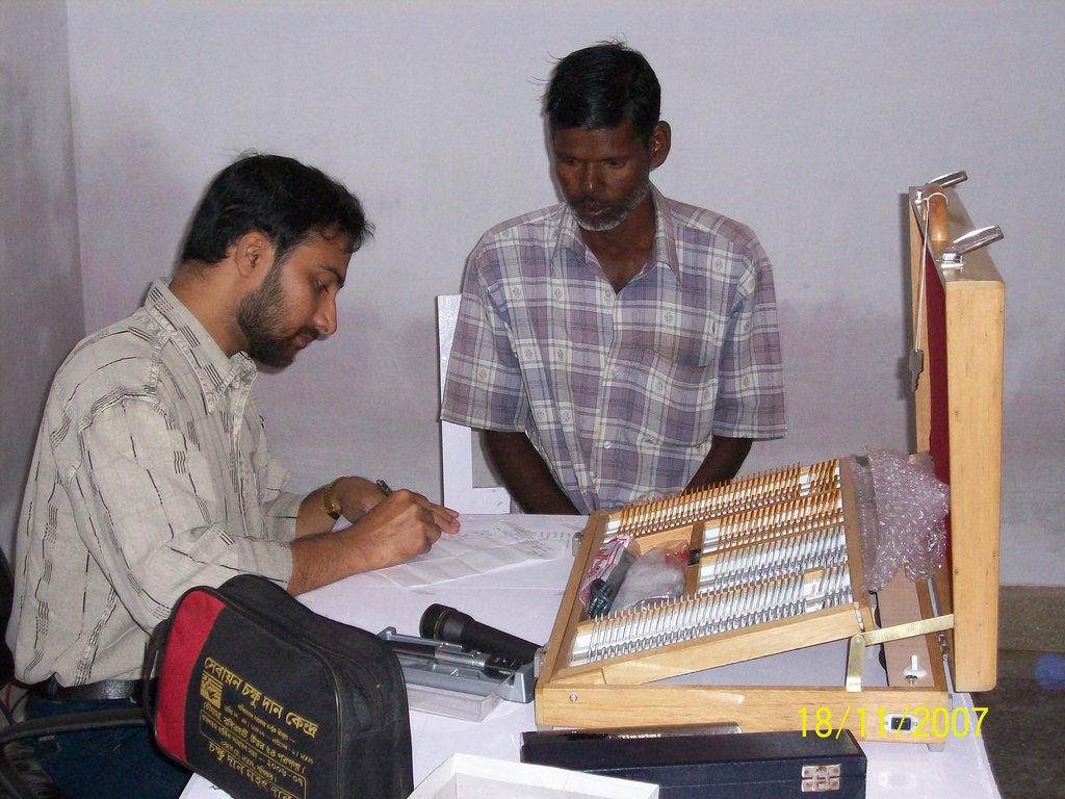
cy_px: 400
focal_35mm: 64
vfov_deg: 22.9
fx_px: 1969
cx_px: 532
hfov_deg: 30.3
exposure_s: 1/90.6
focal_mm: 10.7
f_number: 3.8
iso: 200
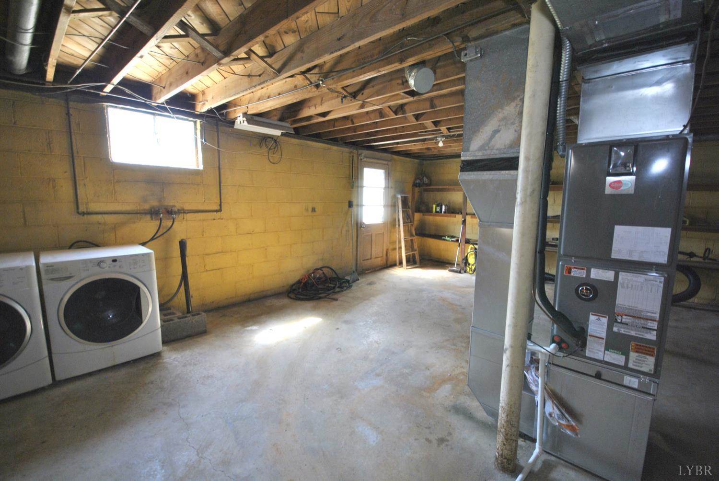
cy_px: 240
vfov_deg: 77.5
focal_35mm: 15
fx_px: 300
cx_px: 360
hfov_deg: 100.3
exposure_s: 1/50
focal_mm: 10
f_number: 4
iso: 400
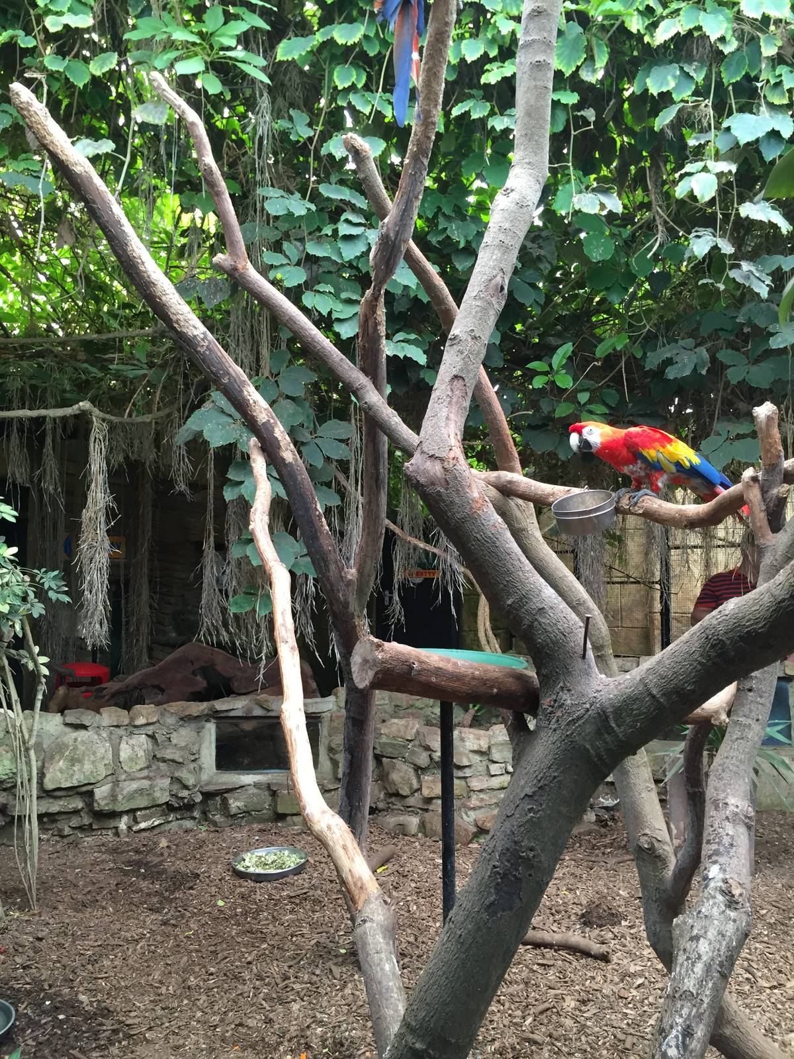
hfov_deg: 48.2
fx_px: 887
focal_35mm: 29
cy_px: 530
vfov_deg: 61.7
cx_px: 397
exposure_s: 1/30
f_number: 2.2
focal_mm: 4.15
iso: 40
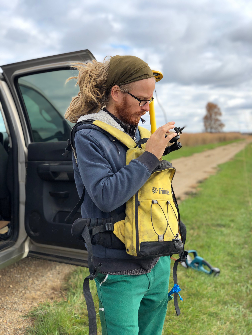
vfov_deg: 36.8
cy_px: 168
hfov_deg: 28.0
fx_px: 505
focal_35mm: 52
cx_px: 126
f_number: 2.4
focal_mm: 6
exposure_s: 1/495
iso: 16
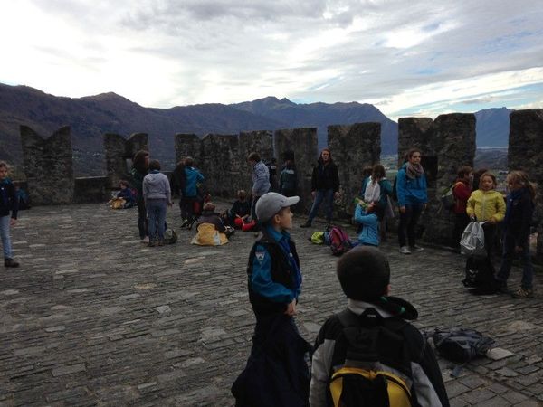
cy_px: 204
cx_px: 272
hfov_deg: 55.4
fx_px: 518
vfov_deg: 42.9
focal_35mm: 33
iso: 50
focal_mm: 4.12
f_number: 2.4
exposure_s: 1/903
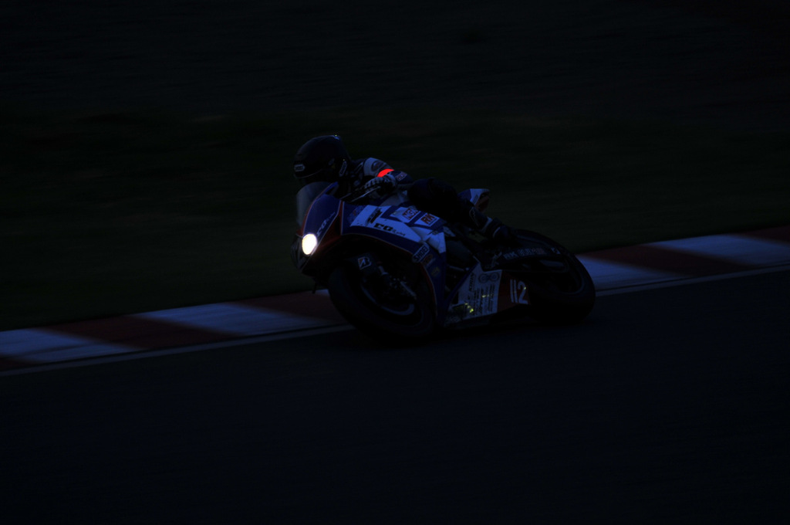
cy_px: 262
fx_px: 13150
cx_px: 395
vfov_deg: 2.3
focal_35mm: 600
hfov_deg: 3.4
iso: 200
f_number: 5.6
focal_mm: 400
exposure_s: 1/125
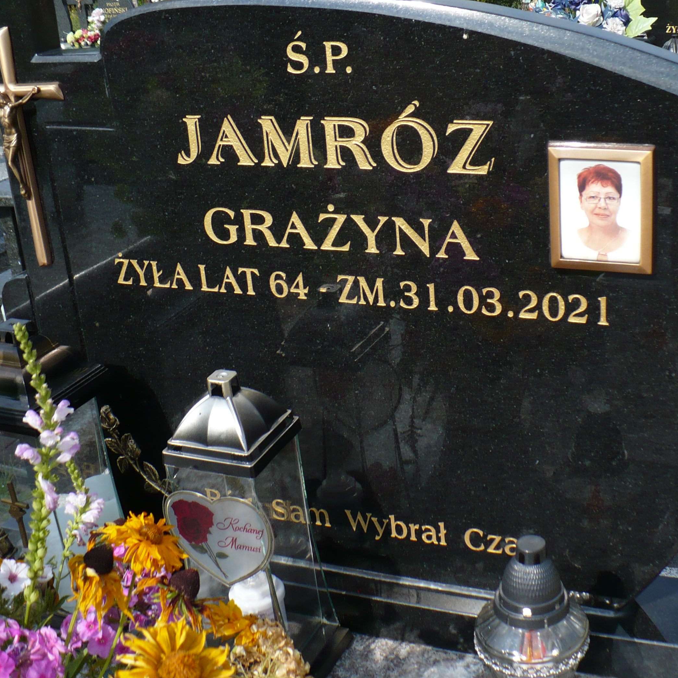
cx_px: 462
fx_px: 1064
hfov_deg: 35.0
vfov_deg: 35.4
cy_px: 336
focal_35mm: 48
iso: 100
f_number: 8
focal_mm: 6.1
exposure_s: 1/160
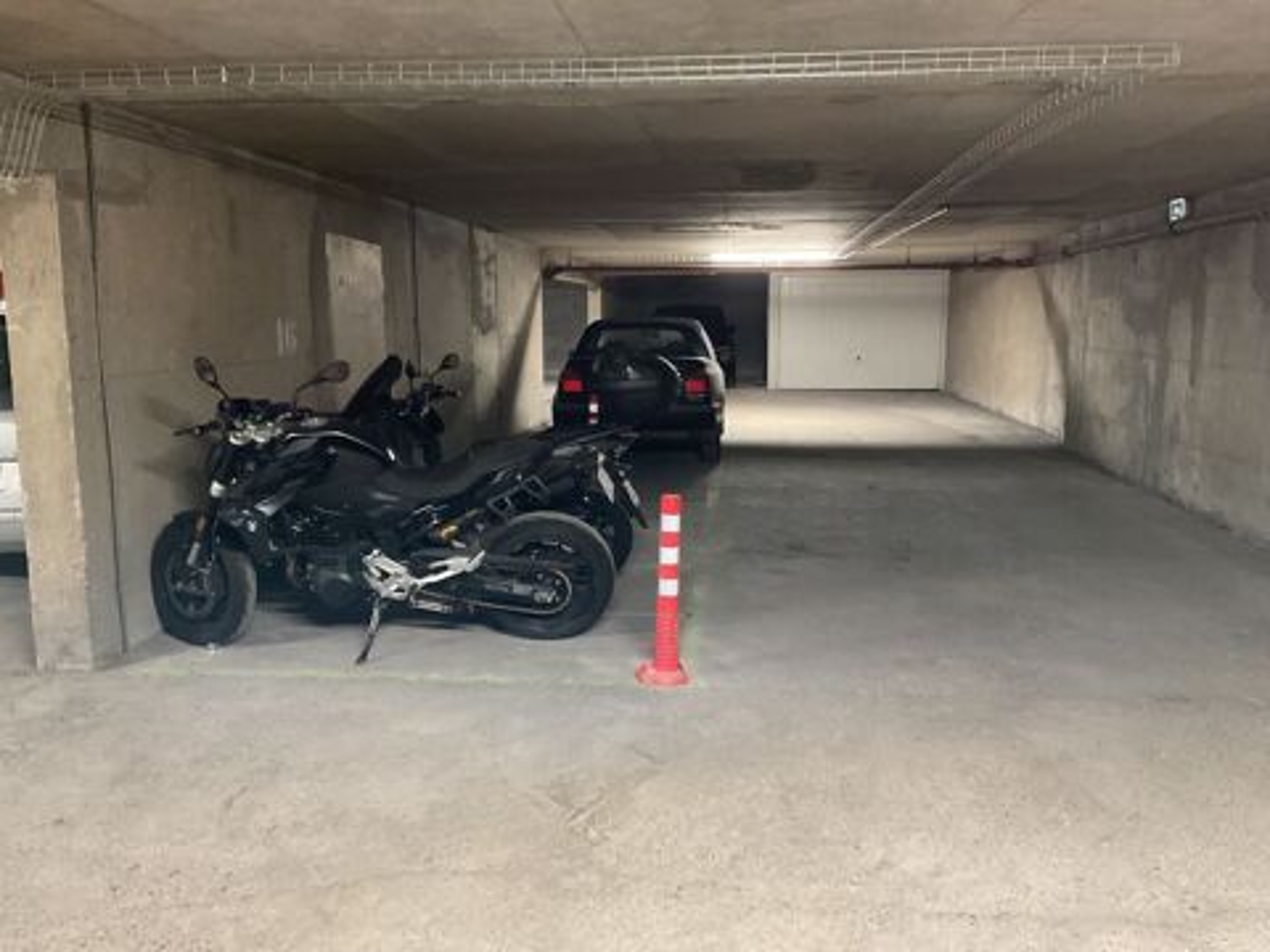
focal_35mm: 29
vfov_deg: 48.2
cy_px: 476
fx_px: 1064
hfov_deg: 61.7
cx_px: 635
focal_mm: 3
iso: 320
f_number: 1.8
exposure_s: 1/33
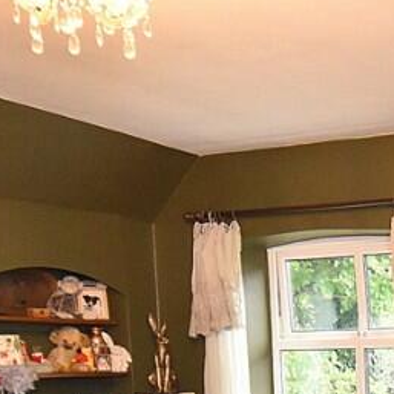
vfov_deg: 26.1
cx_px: 524
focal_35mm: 61
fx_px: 786
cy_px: 426
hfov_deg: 24.3
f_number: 4
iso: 2200
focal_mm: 12
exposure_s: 1/60
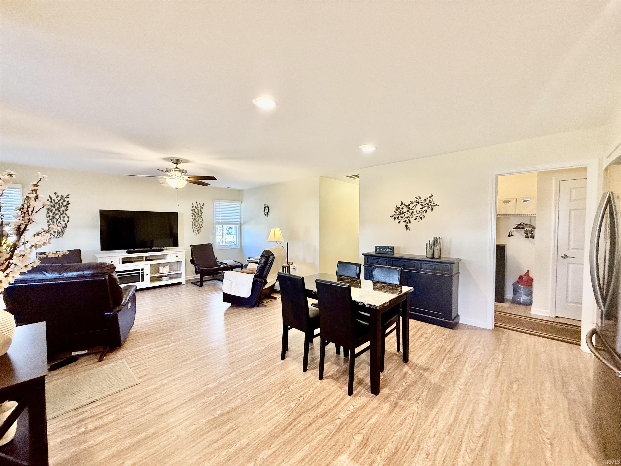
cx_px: 310
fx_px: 251
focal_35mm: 14
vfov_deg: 85.7
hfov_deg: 102.1
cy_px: 233
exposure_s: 1/60
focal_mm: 2.22
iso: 200
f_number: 2.2
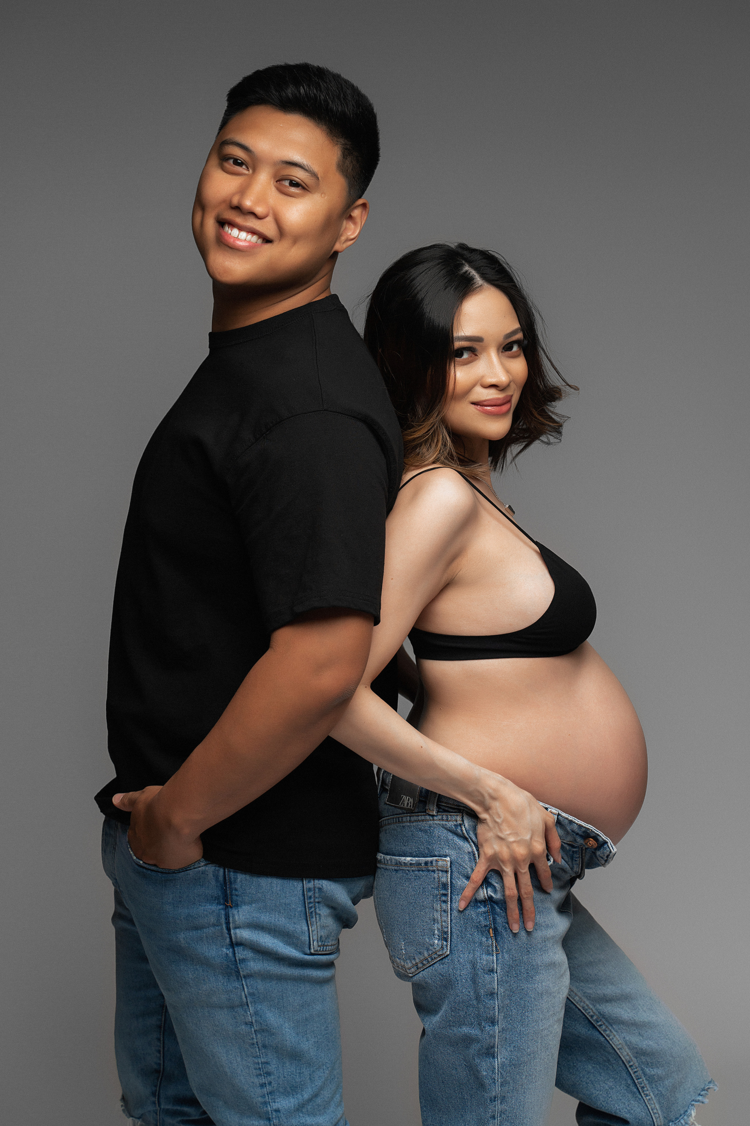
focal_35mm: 68
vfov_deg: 29.7
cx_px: 375
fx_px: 2125
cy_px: 563
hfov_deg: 20.0
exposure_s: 1/200
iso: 250
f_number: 5.6
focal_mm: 68
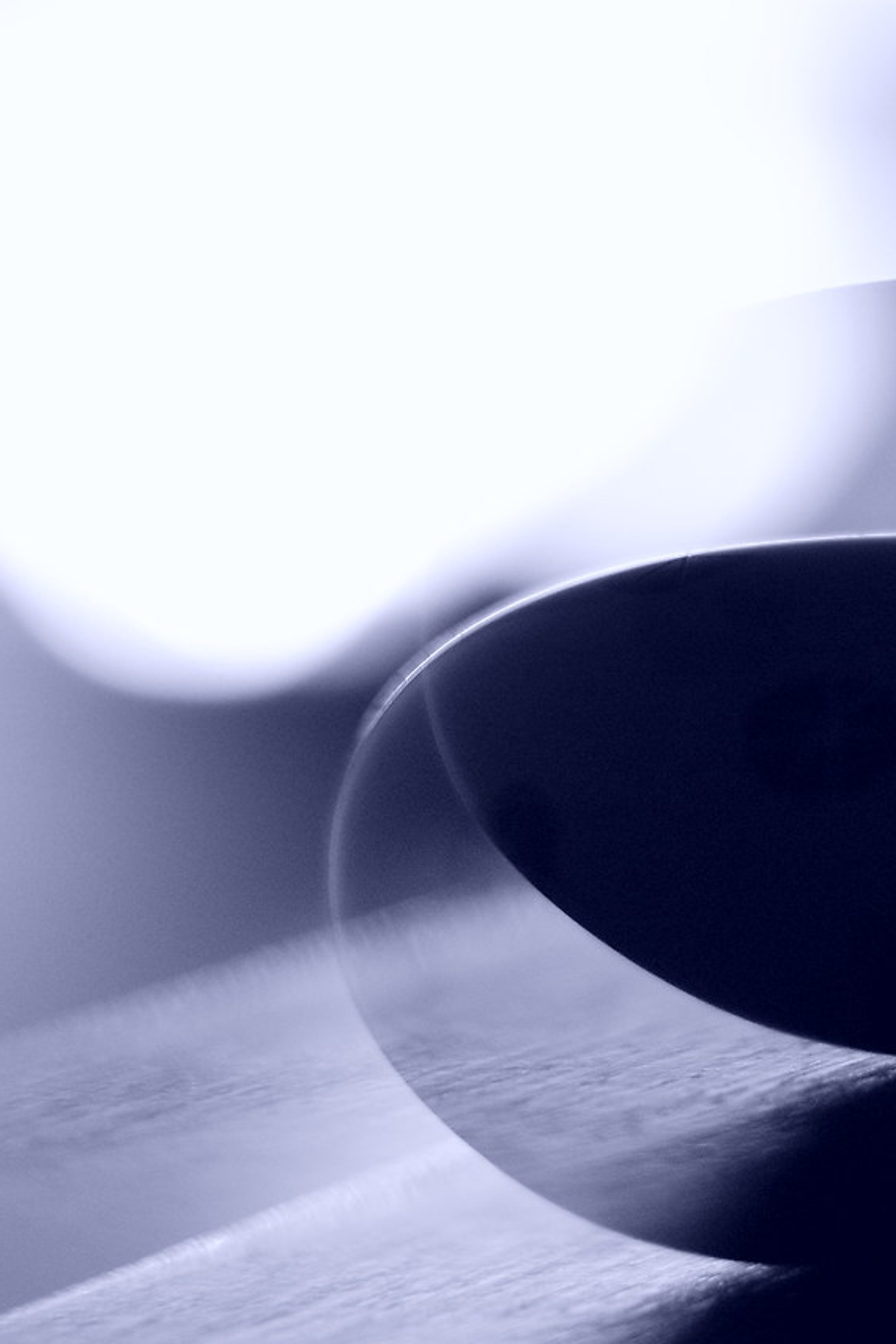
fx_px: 7874
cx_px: 923
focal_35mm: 211
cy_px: 602
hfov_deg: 6.5
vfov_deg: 9.8
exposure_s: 1/1250
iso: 400
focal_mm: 50
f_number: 1.8
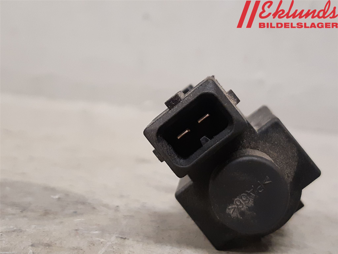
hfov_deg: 67.3
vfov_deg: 53.1
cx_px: 169
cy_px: 127
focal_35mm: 26
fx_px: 254
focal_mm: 3.93
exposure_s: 1/50
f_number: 1.7
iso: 250
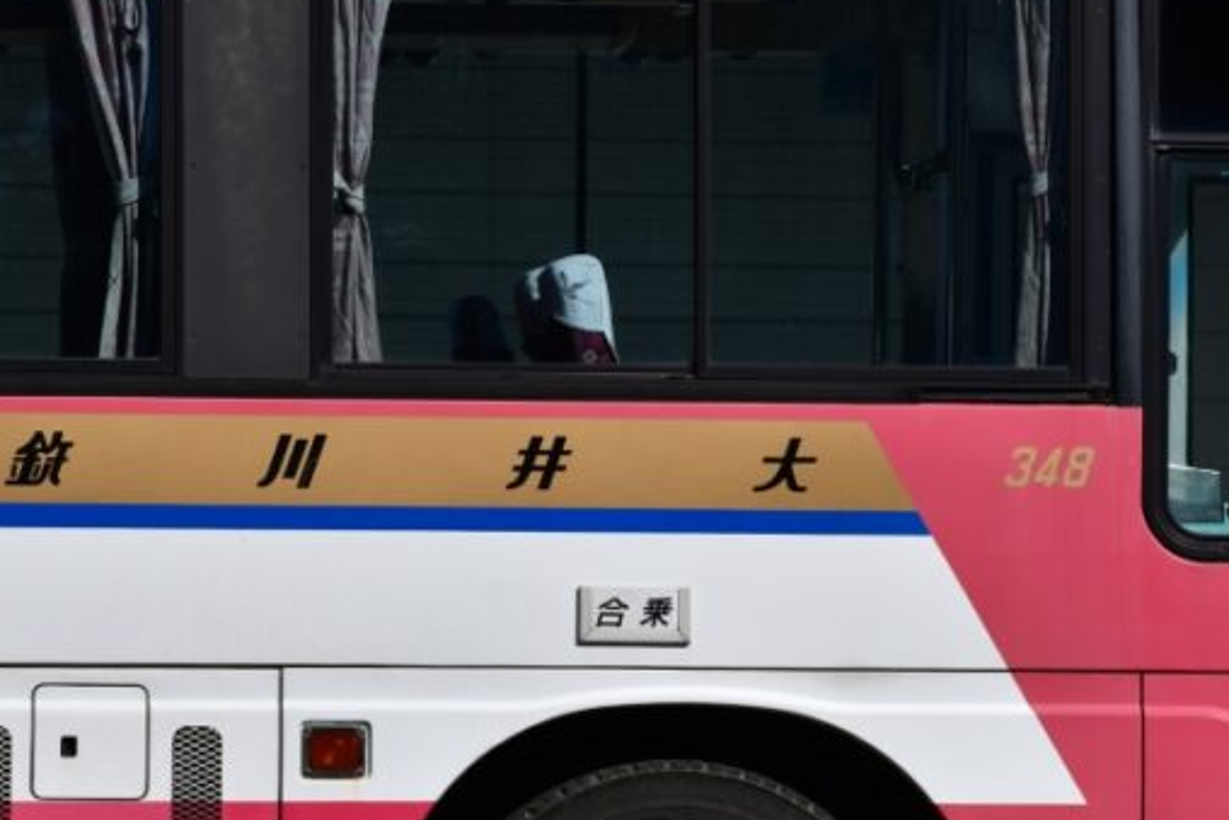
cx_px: 564
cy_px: 483
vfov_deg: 4.9
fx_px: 9629
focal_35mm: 282
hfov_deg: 7.3
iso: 200
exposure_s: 1/500
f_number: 14
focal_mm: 140
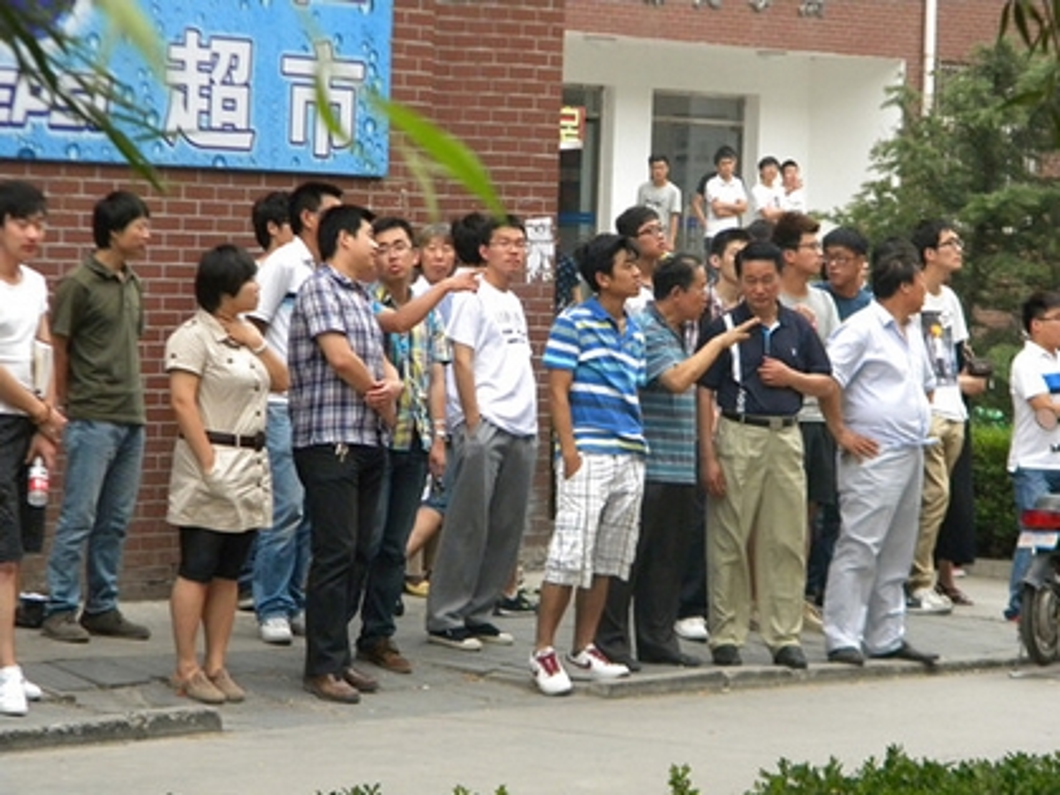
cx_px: 530
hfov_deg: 13.3
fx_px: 4532
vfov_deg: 10.0
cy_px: 398
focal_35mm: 148
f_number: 5
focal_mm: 26.8
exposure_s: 1/400
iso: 400
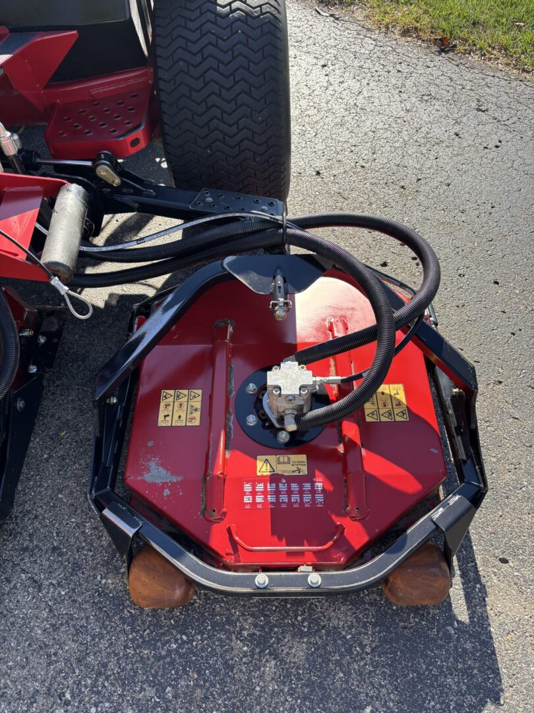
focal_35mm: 26
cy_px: 356
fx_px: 535
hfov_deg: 53.1
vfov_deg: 67.3
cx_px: 267
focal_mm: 5.96
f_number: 1.6
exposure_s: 1/711
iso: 50
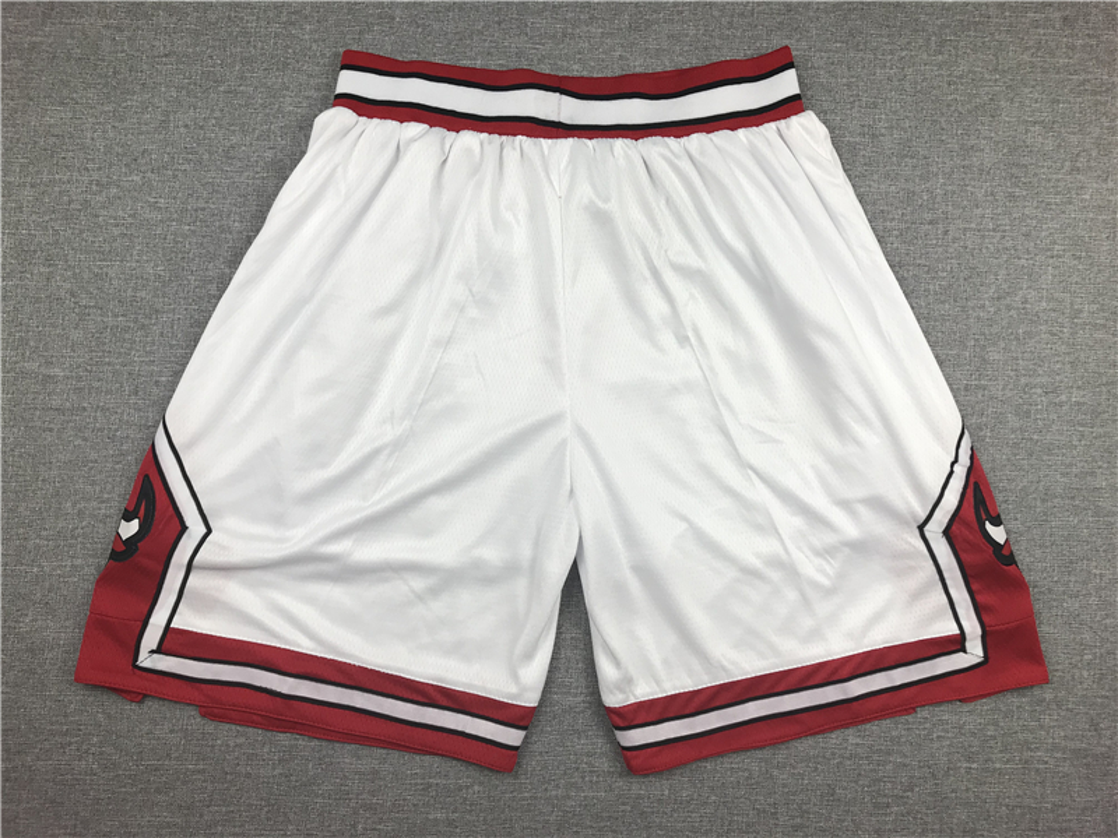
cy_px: 419
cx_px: 559
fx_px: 904
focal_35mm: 28
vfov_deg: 49.7
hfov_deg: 63.4
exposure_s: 1/100
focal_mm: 3.99
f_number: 1.8
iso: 25
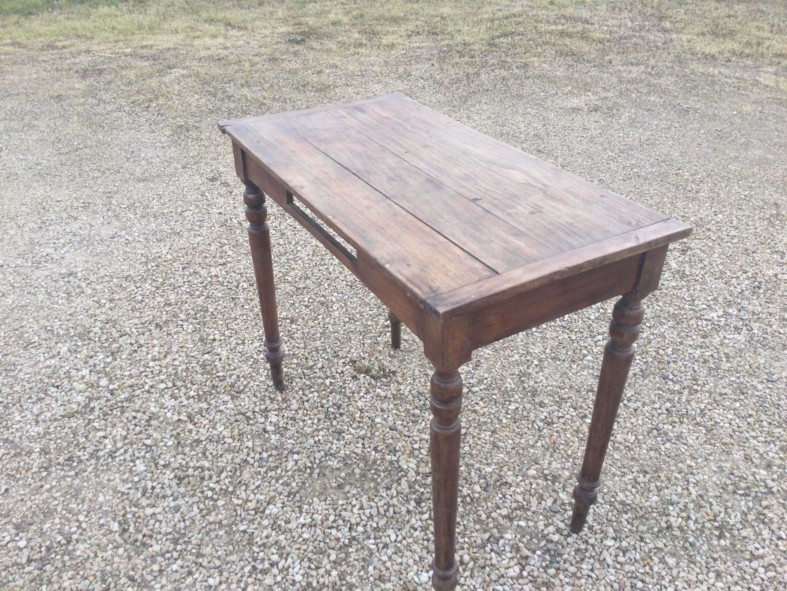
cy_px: 296
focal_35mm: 31
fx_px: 705
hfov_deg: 58.4
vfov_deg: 45.4
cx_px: 394
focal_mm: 3.3
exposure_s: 1/280
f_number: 2.4
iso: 25
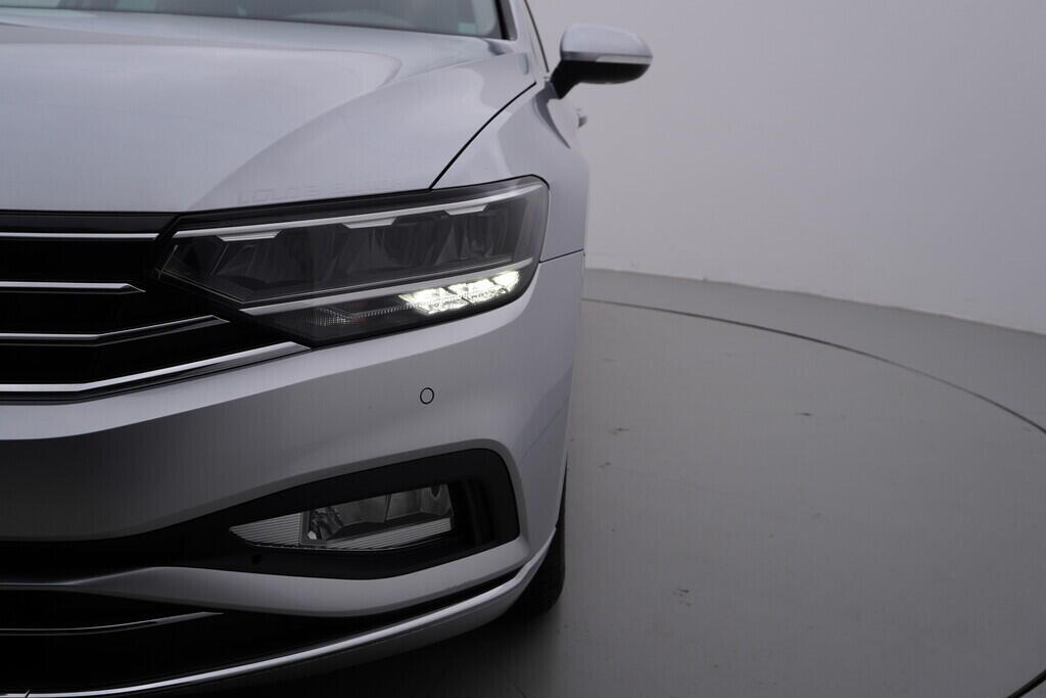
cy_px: 349
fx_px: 1046
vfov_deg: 36.9
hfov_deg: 53.1
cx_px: 523
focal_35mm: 36
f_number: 5.6
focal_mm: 24
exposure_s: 1/125
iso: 125
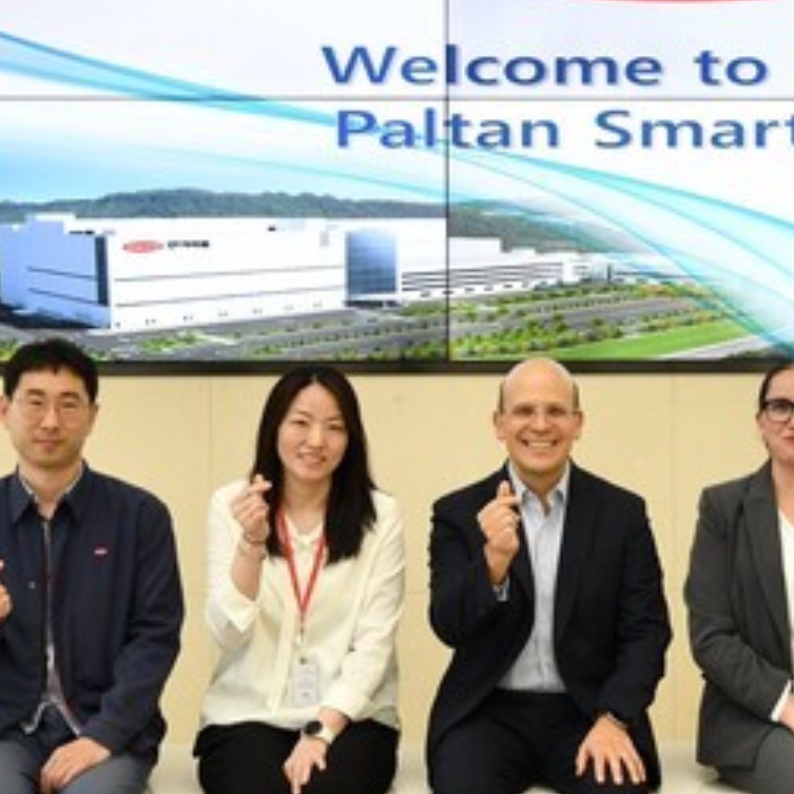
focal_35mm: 63
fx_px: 1635
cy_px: 316
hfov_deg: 26.7
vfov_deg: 27.2
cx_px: 658
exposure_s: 1/30
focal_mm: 31
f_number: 4
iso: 250
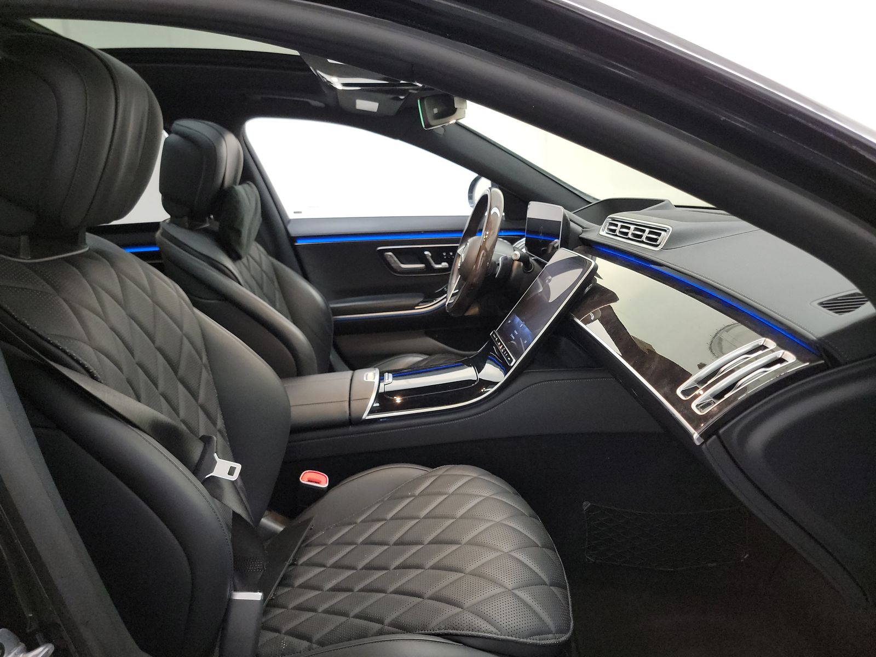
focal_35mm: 24
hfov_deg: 71.6
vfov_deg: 56.8
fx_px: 607
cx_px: 438
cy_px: 328
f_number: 1.8
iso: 1035
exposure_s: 1/59
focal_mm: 6.7
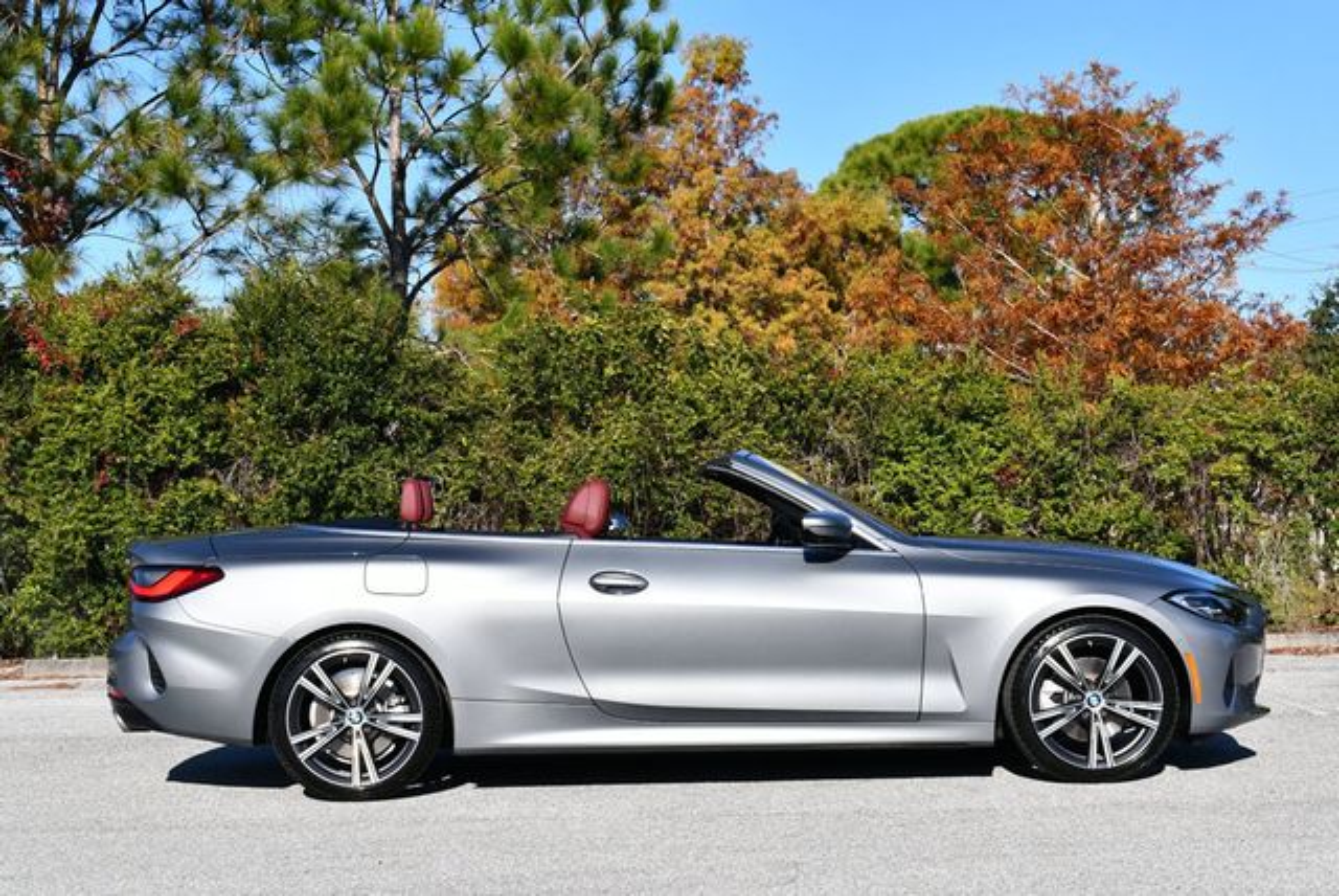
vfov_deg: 20.1
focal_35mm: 68
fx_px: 2531
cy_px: 448
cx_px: 670
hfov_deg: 29.6
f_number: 9
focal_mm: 34
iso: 100
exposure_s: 1/320
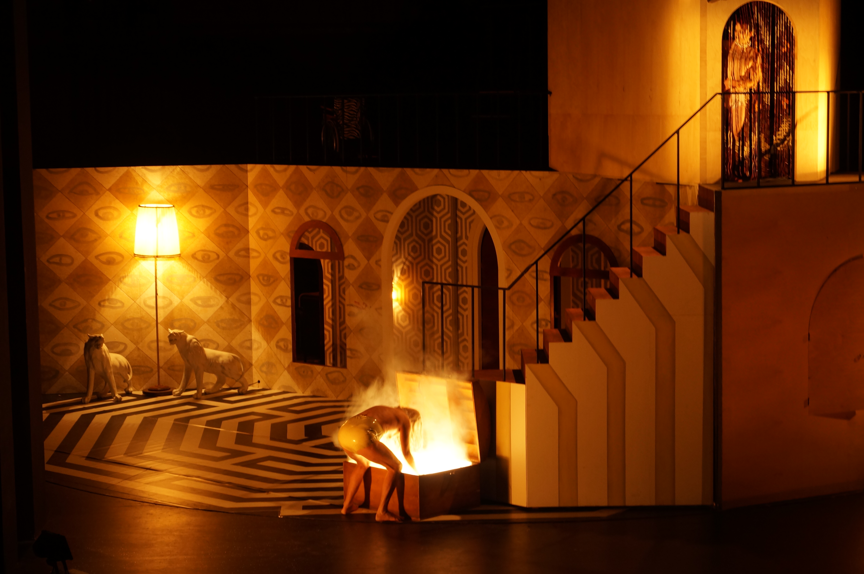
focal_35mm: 75
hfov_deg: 27.0
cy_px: 287
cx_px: 432
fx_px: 1798
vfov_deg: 18.1
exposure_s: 1/4
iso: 400
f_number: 5.6
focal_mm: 50
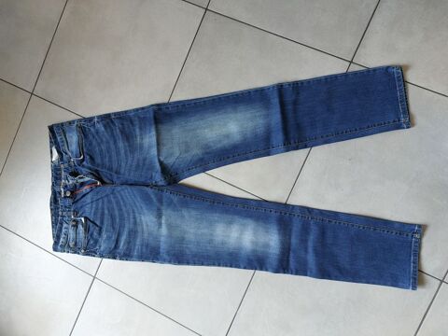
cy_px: 168
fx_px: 324
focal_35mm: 25
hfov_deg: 69.4
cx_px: 224
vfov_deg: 54.9
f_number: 1.8
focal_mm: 5.23
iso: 250
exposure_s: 1/50
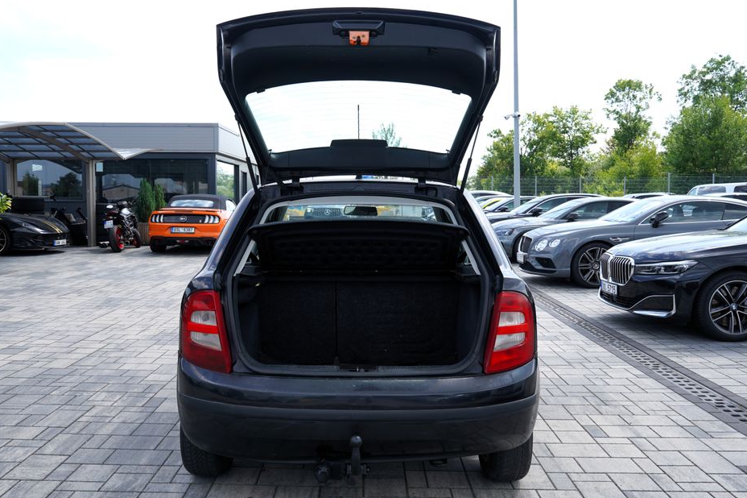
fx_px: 664
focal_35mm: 32
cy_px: 254
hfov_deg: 58.7
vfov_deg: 41.1
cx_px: 365
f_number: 7.1
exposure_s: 1/200
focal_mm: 29
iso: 100
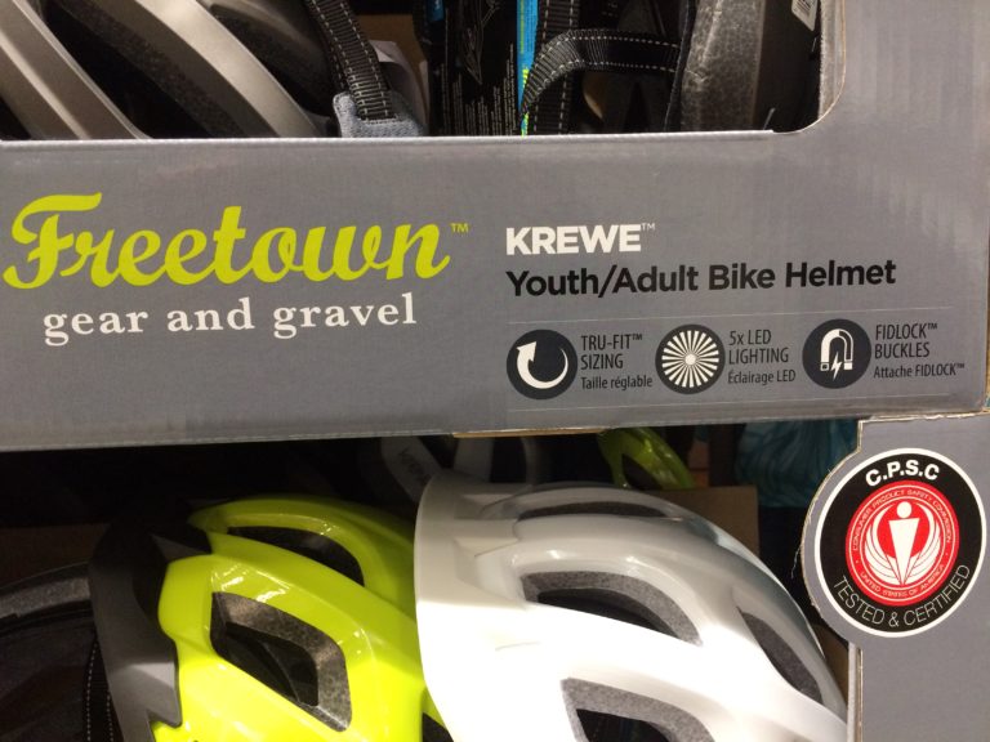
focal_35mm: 29
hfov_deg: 61.7
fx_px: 829
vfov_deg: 48.2
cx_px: 495
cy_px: 371
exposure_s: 1/33
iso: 200
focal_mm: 4.15
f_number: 2.2
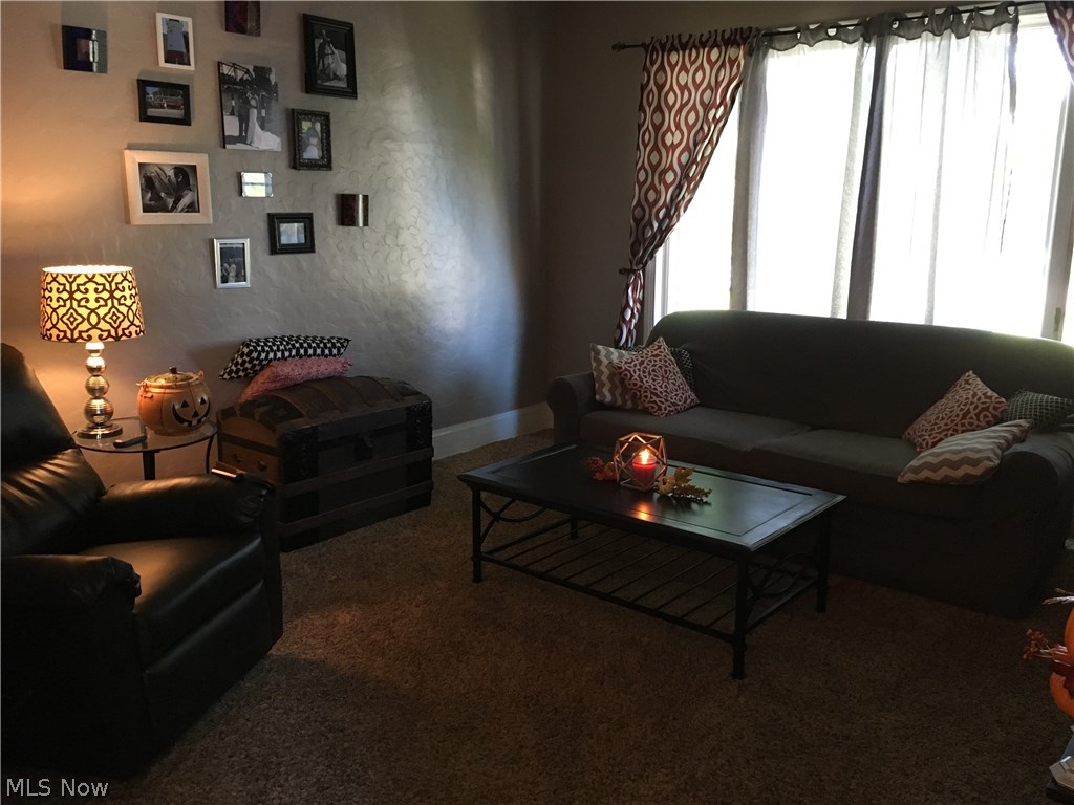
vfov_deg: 48.2
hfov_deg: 61.7
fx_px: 900
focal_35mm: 29
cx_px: 537
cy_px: 402
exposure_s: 1/24
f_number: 2.2
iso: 200
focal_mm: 4.15
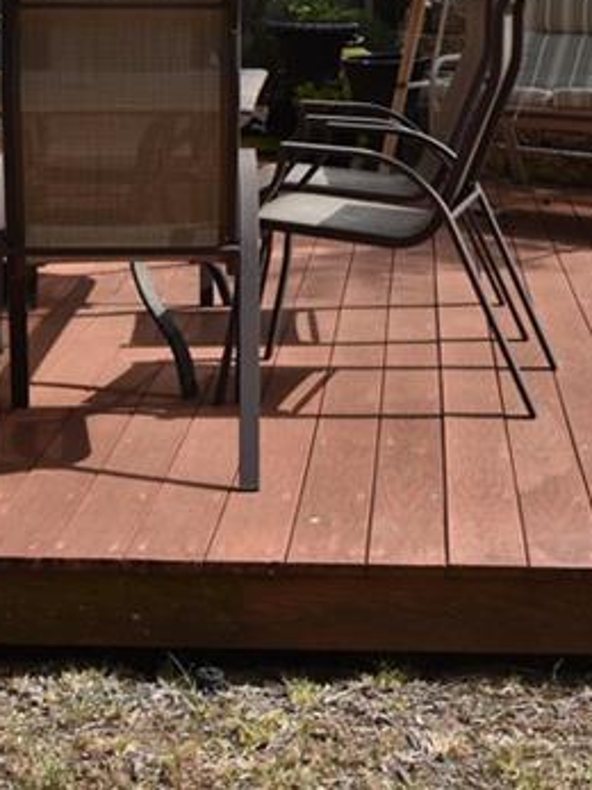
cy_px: 15
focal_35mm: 88
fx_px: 2008
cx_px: 408
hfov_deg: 16.7
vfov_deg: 21.5
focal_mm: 31
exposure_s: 1/250
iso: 100
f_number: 8
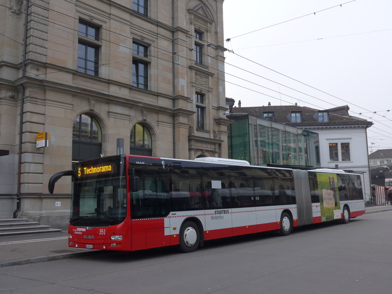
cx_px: 196
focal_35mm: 36
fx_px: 408
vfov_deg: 39.7
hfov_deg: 51.4
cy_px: 147
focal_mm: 7.5
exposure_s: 1/160
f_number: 2.8
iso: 80
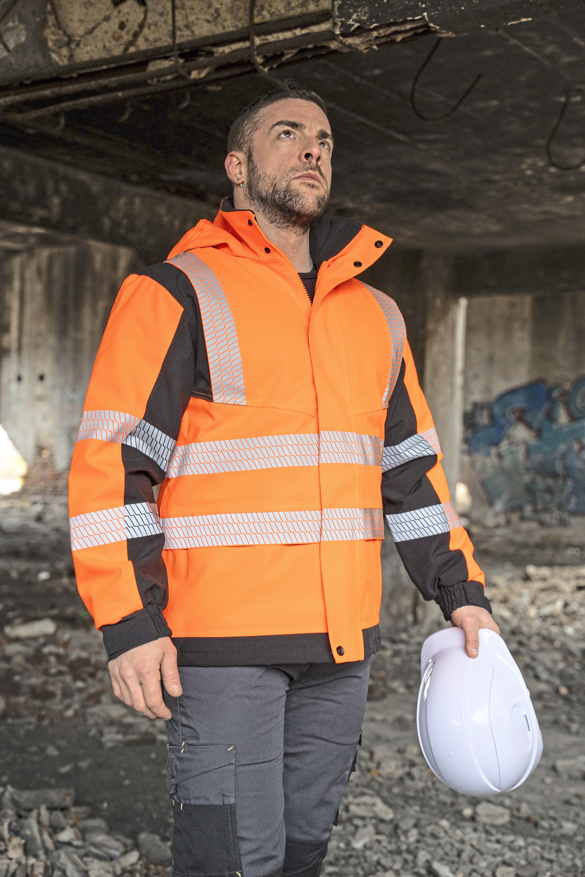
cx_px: 292
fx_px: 1243
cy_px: 438
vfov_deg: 38.9
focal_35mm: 51
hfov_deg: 26.5
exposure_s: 1/200
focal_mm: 51
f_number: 3.5
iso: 1000
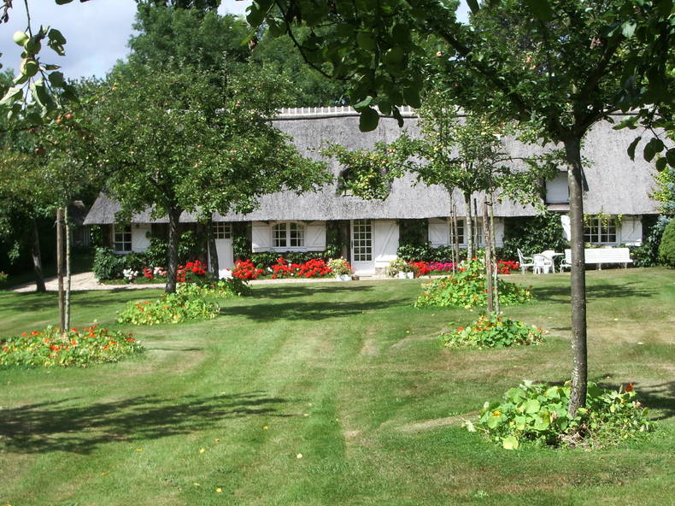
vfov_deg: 23.6
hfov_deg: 31.2
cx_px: 338
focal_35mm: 62
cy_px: 253
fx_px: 1209
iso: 50
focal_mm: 10.2
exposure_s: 1/200
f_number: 5.6
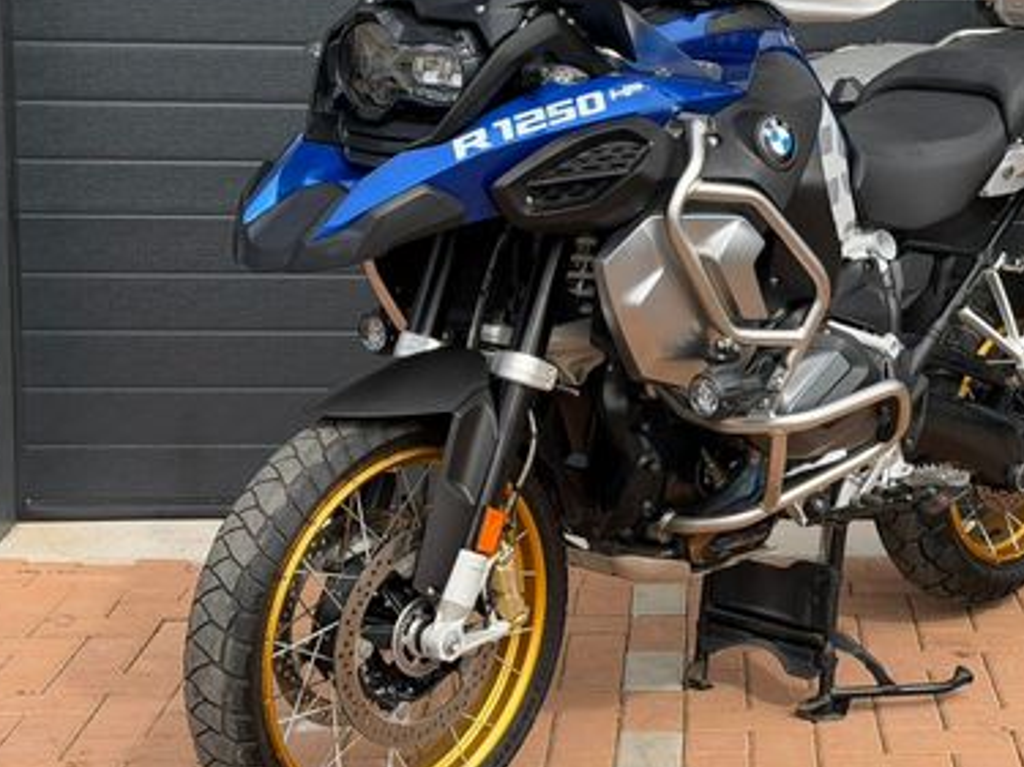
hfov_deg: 23.5
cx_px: 830
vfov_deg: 17.9
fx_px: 2425
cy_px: 265
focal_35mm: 82
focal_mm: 6.76
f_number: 1.78
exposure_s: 1/2667
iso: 80
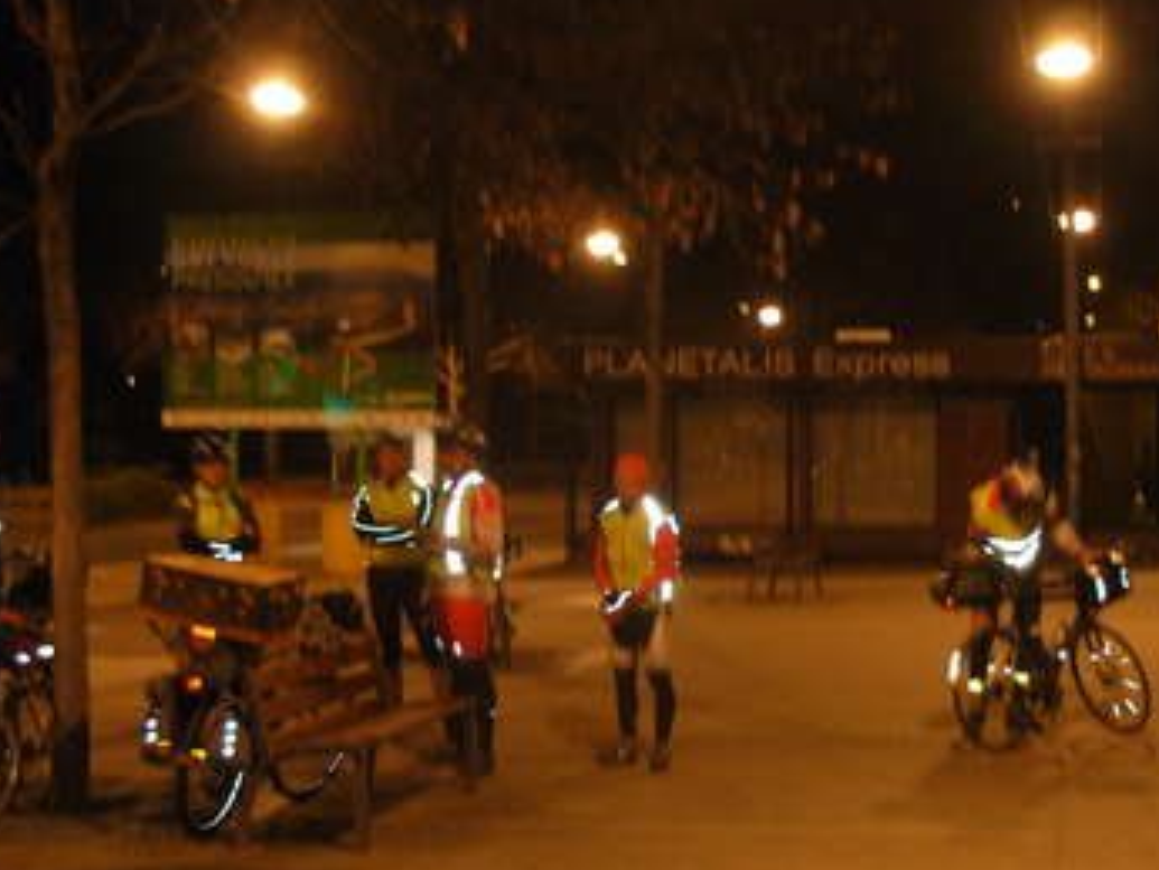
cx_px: 632
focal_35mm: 66
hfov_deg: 29.4
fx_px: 2211
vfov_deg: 22.3
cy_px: 457
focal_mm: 6.3
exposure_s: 1/5.1
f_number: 2.9
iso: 200
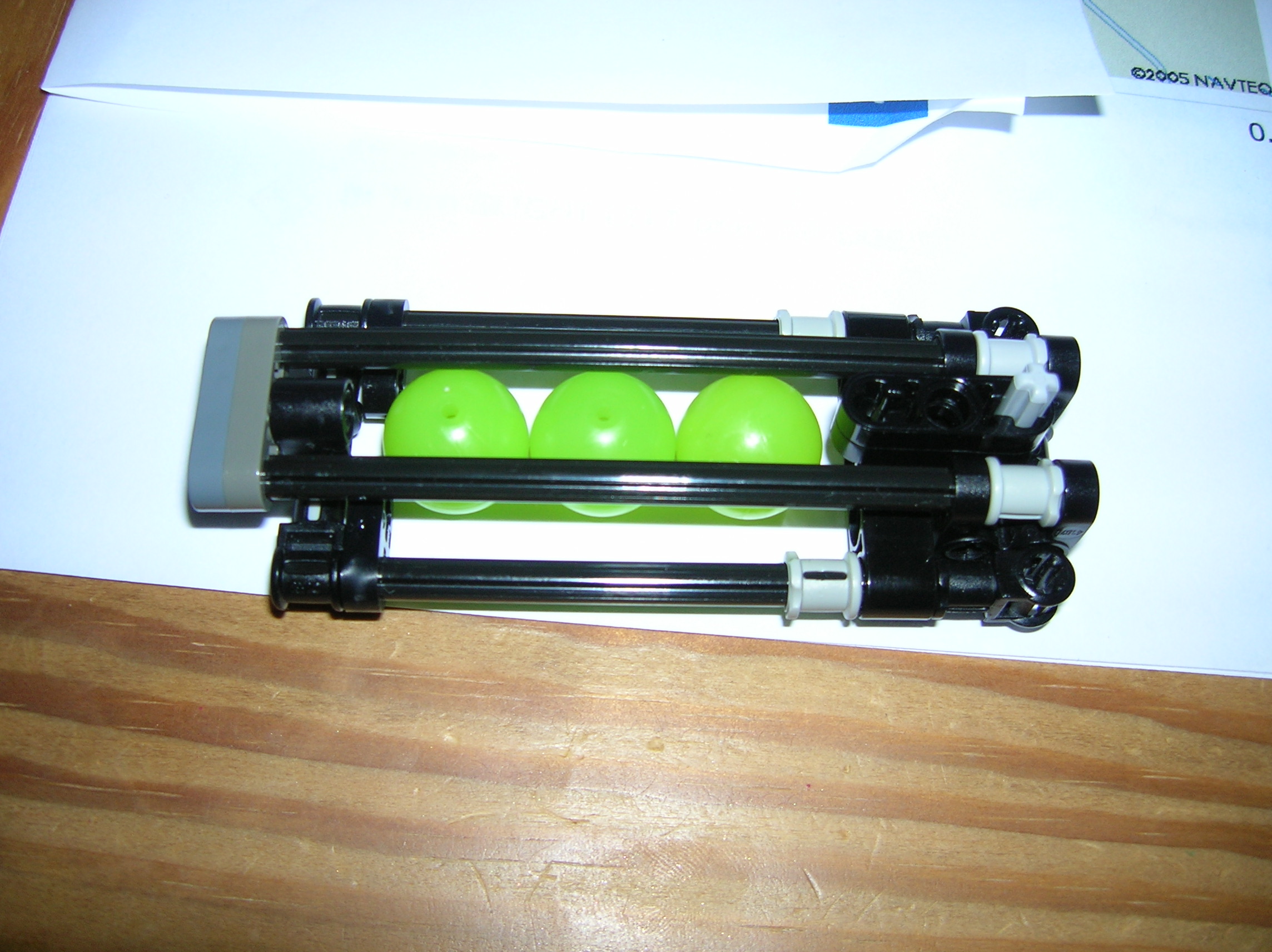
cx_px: 636
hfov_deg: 54.0
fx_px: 1248
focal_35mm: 34
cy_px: 476
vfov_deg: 41.7
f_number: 2.9
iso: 50
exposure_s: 1/60.1
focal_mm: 5.7
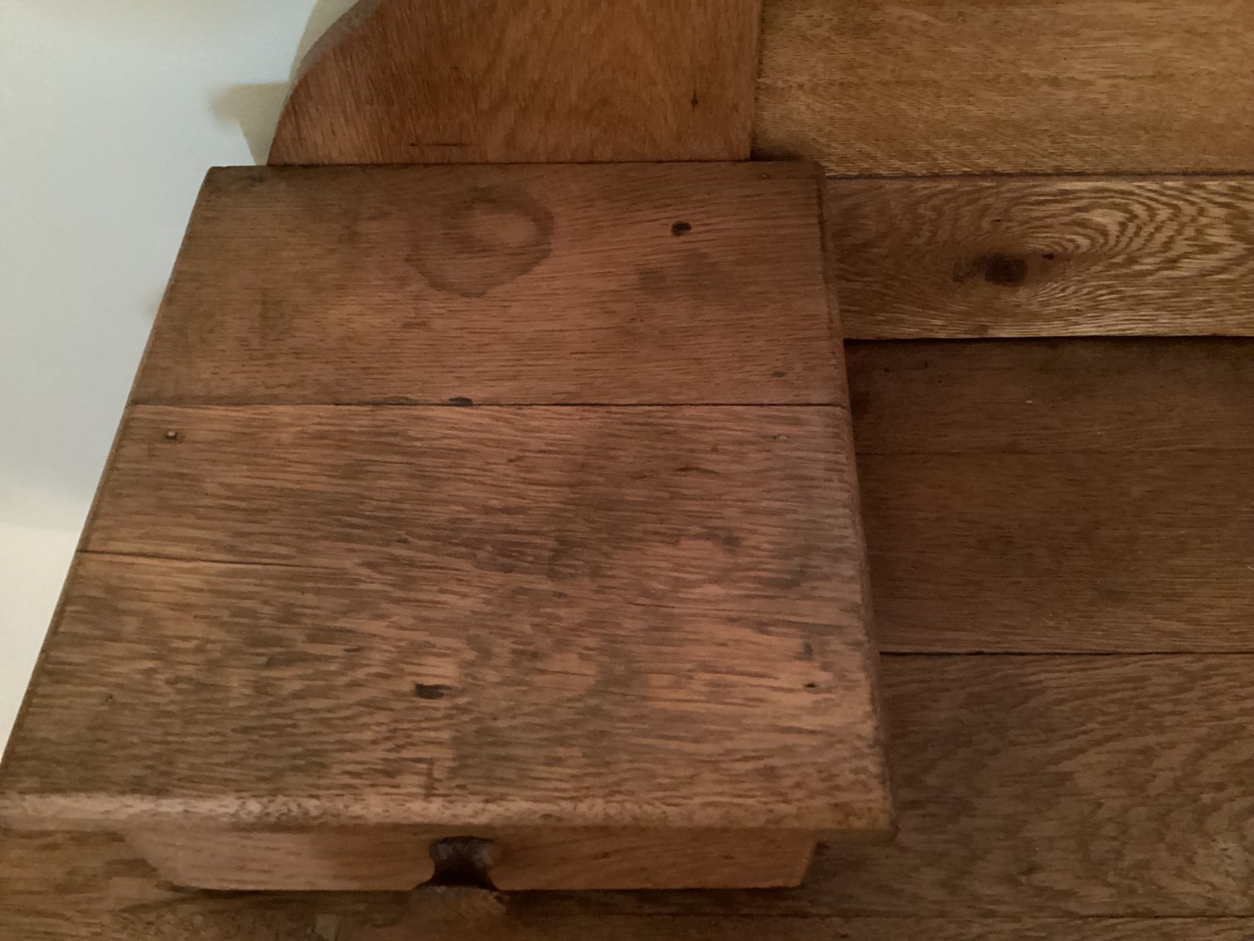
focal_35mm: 31
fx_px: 1123
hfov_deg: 58.3
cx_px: 627
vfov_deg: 45.4
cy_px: 470
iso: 800
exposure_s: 1/17
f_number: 2.4
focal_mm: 3.3
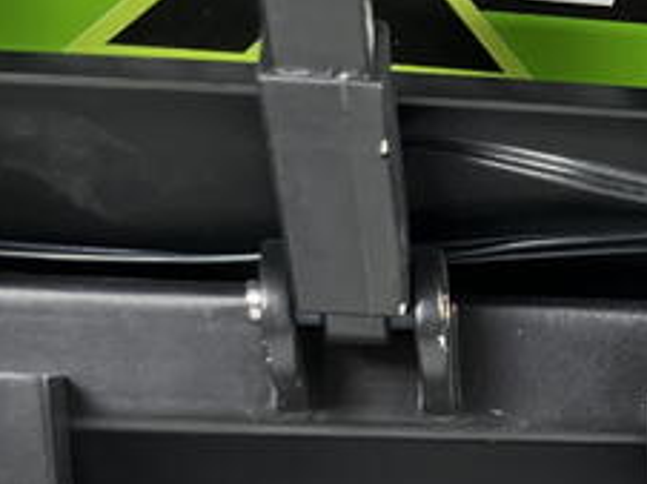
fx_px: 2203
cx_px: 1251
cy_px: 936
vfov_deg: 11.4
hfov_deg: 14.3
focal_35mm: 118
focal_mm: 5.1
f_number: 1.6
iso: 100
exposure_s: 1/120
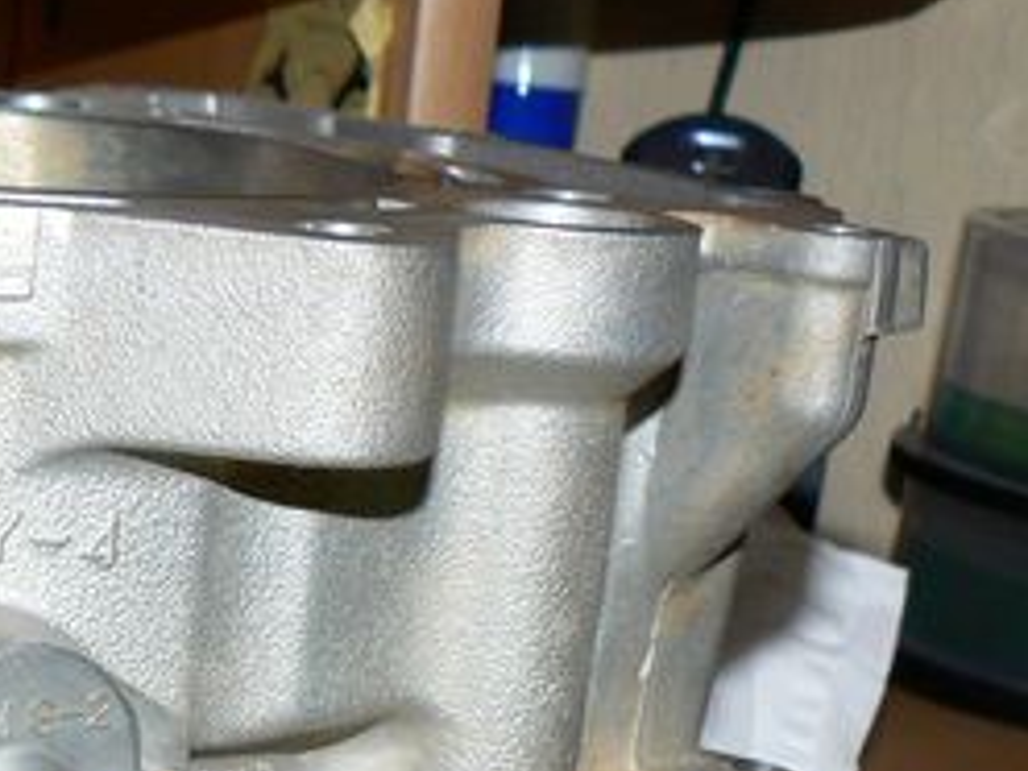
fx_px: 2762
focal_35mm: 93
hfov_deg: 20.0
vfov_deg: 15.5
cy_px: 837
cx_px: -158
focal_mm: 6
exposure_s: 1/15
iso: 100
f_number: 2.8
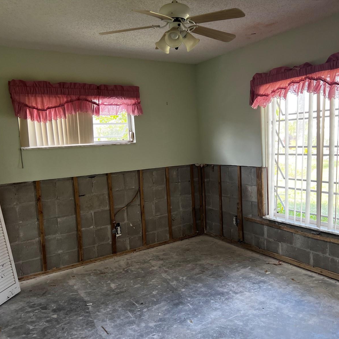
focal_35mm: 31
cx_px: 190
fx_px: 343
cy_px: 170
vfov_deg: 52.5
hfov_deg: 52.4
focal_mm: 5.7
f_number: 1.5
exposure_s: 1/121
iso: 125
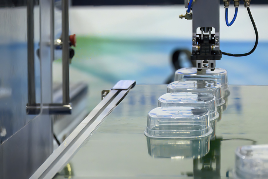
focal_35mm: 202
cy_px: 90
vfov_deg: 6.8
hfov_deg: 10.2
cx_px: 134
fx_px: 1508
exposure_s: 1/500
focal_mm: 135
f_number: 5.3
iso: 2500
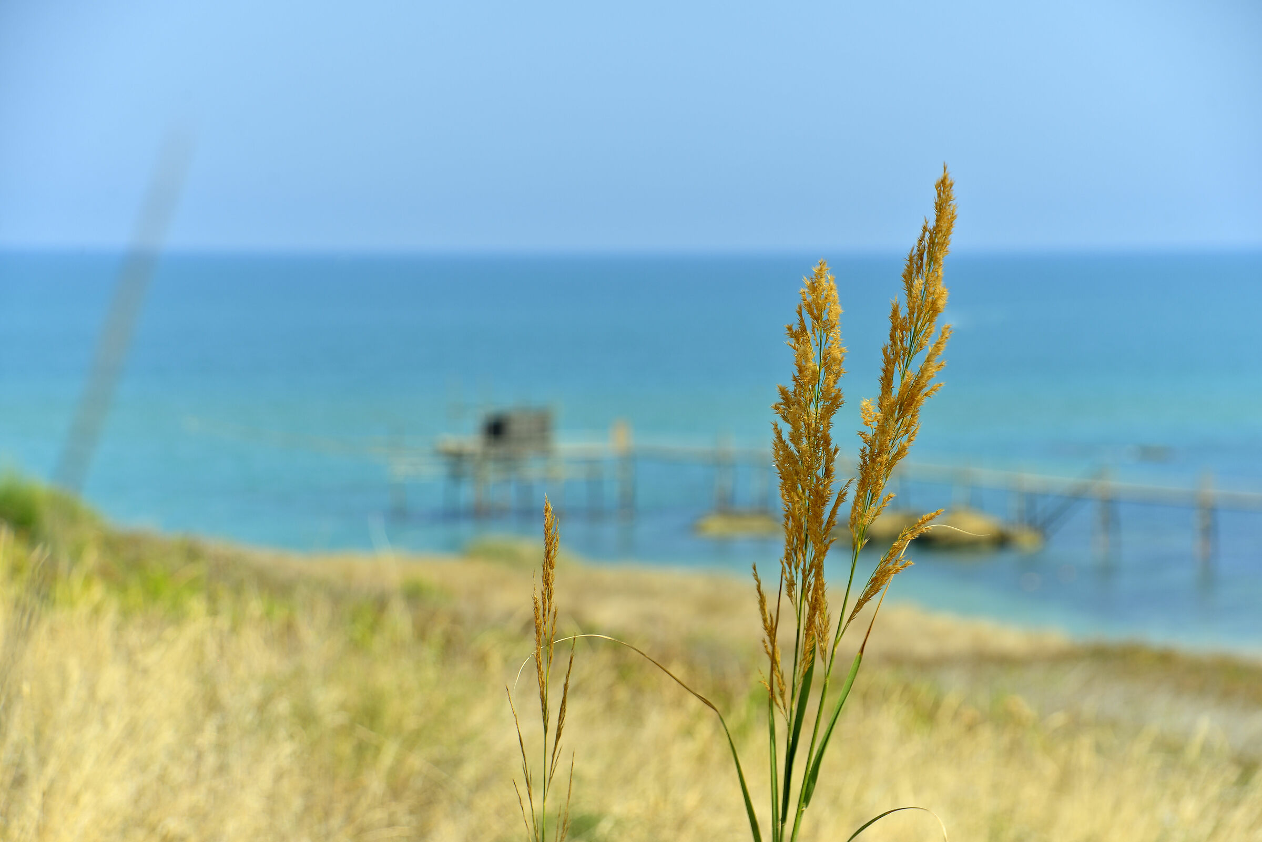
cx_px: 631
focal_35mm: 100
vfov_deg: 13.7
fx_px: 3507
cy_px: 421
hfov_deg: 20.4
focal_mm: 100
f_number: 8
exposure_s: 1/250
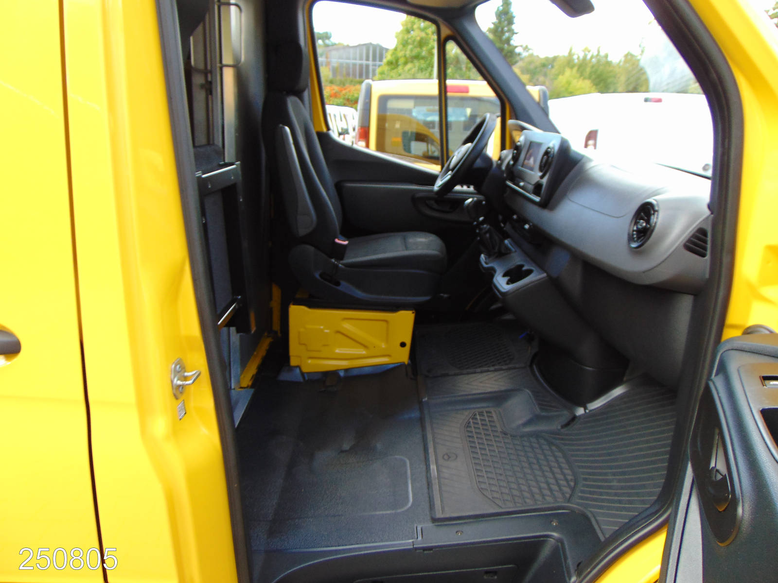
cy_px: 292
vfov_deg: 54.9
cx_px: 389
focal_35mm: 25
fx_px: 562
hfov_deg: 69.4
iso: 80
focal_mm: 4.5
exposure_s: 1/60
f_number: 3
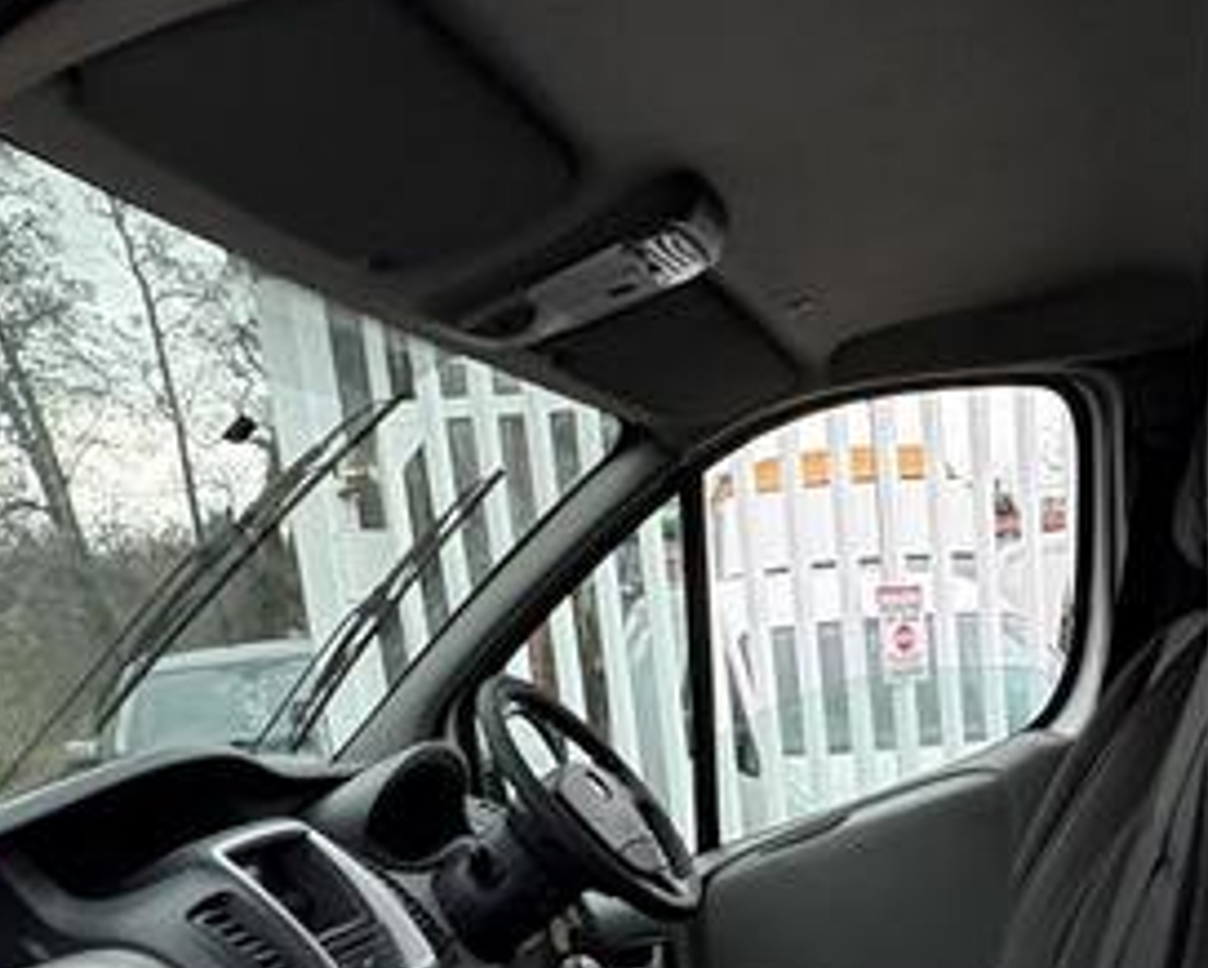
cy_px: 1101
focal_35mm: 45
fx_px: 1610
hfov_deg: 40.3
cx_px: 866
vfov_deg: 29.6
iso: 100
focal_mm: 2.22
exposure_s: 1/99
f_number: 2.2
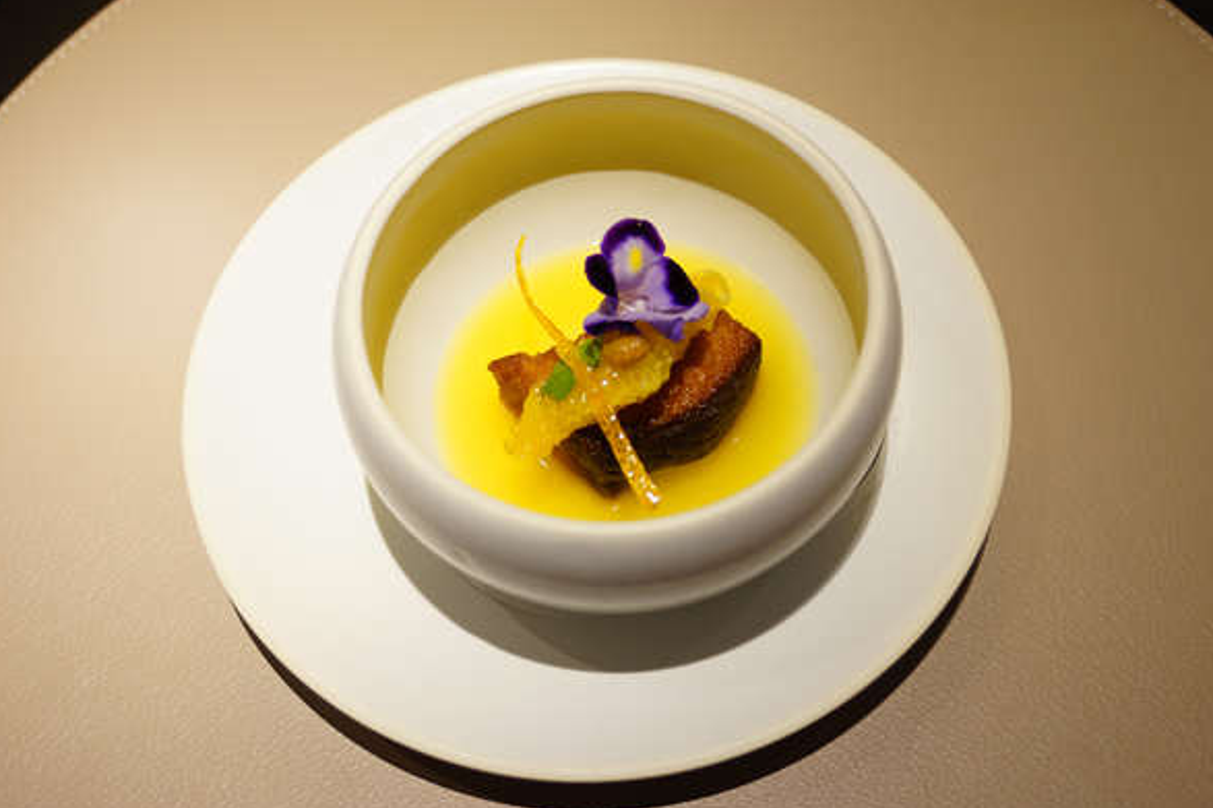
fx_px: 1549
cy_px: 405
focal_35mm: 46
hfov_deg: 42.8
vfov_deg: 29.2
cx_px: 595
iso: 100
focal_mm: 30
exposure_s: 1/10
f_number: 4.5
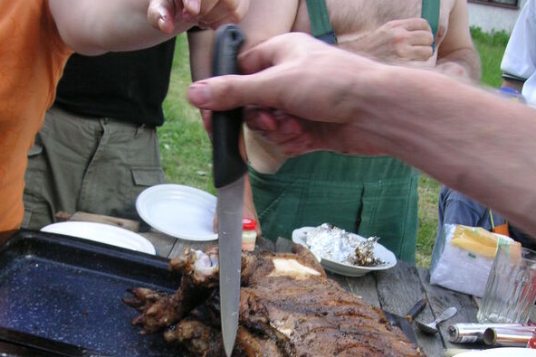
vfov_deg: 25.2
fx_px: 774
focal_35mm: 52
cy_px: 325
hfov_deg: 38.2
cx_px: 266
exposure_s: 1/125
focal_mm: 6.1
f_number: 2.8
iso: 50
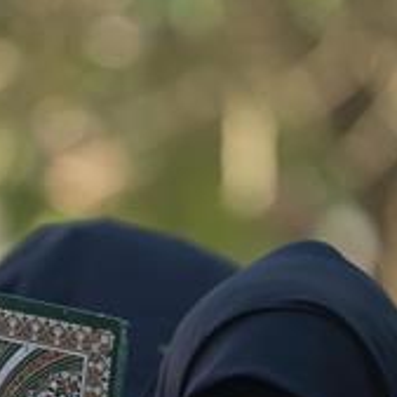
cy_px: 450
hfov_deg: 1.8
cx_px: 38
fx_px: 12729
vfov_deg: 1.8
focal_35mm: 981
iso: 640
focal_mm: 300
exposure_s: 1/200
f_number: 5.6
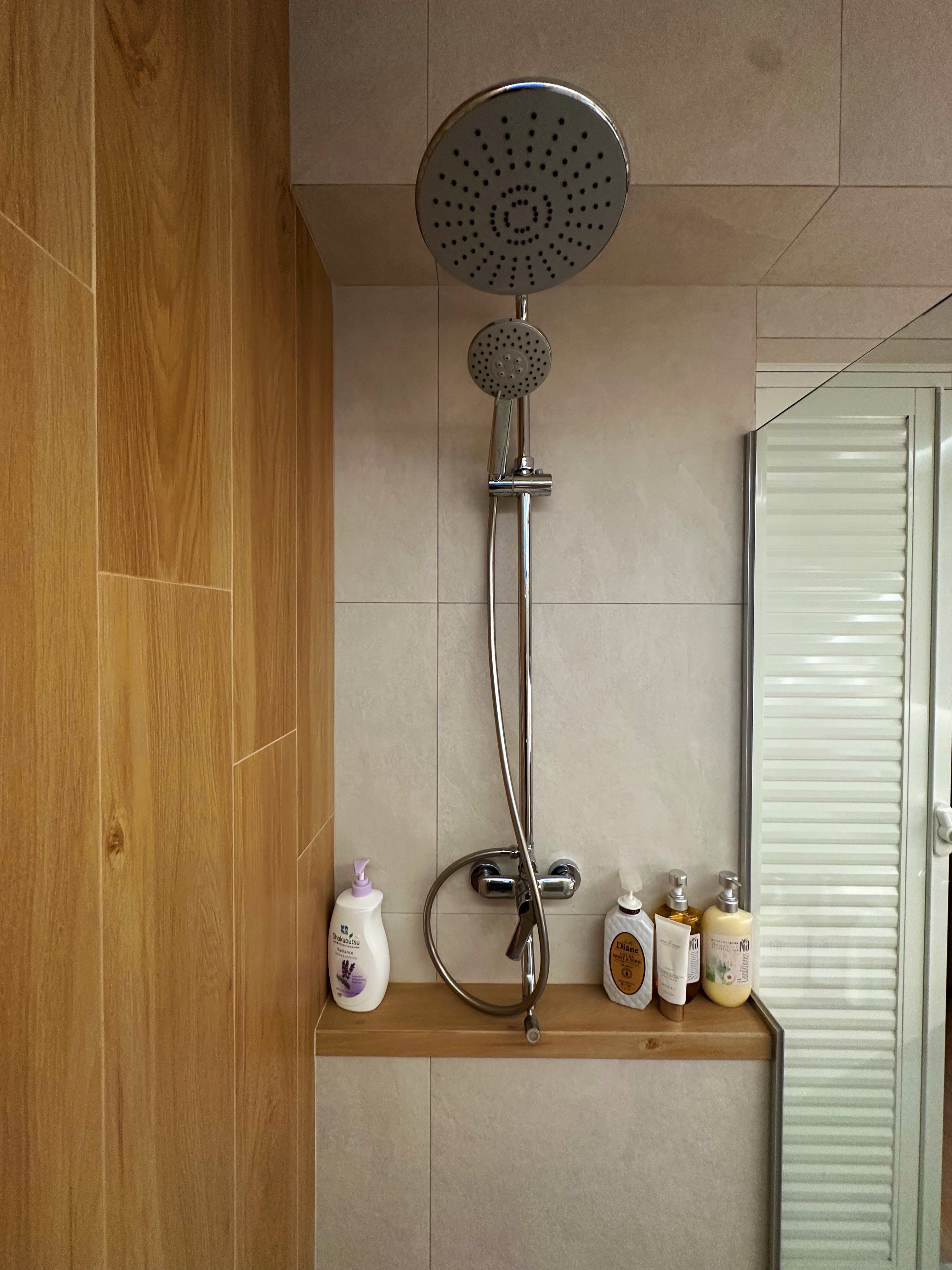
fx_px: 513
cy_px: 635
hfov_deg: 85.7
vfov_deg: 102.1
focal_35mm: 14
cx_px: 476
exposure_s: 1/50
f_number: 2.2
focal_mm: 2.22
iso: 250
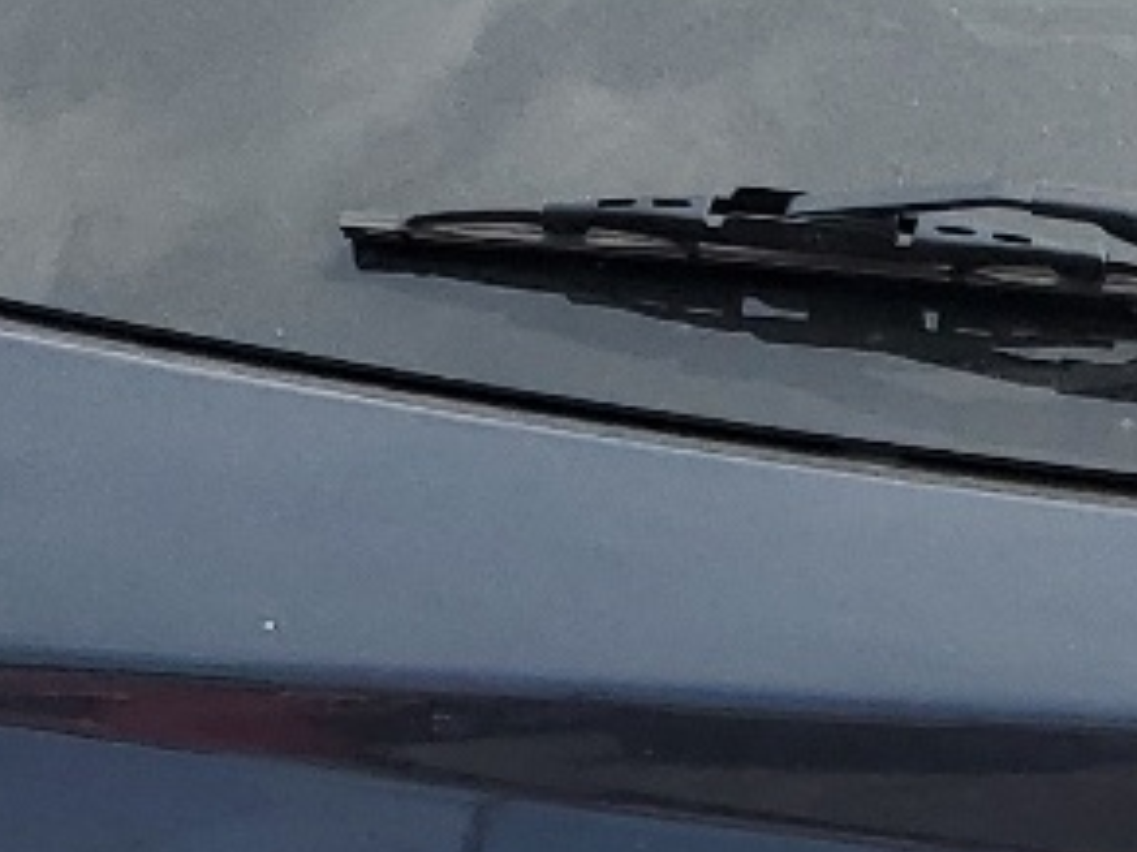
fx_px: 4695
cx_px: 1473
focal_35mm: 143
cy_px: 1184
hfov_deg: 13.3
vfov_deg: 10.1
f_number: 1.5
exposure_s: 1/3333
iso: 50
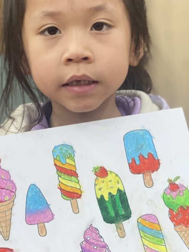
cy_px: 142
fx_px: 830
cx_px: 92
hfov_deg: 13.0
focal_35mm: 114
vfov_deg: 17.3
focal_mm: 6
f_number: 2
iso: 160
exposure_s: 1/100
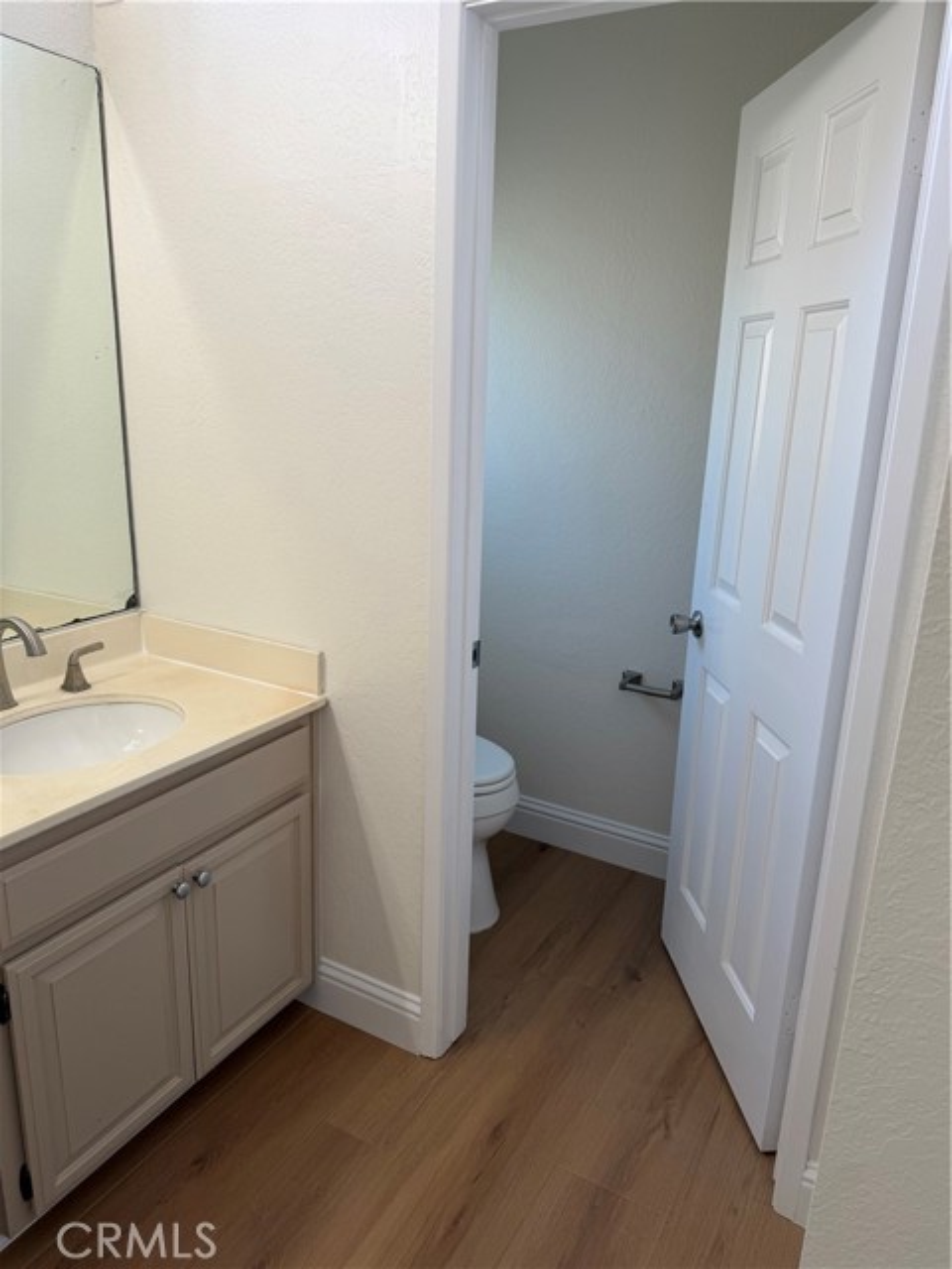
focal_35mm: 24
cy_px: 634
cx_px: 476
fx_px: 880
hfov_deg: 56.8
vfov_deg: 71.6
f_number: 1.78
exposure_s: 1/120
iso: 100
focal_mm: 6.76
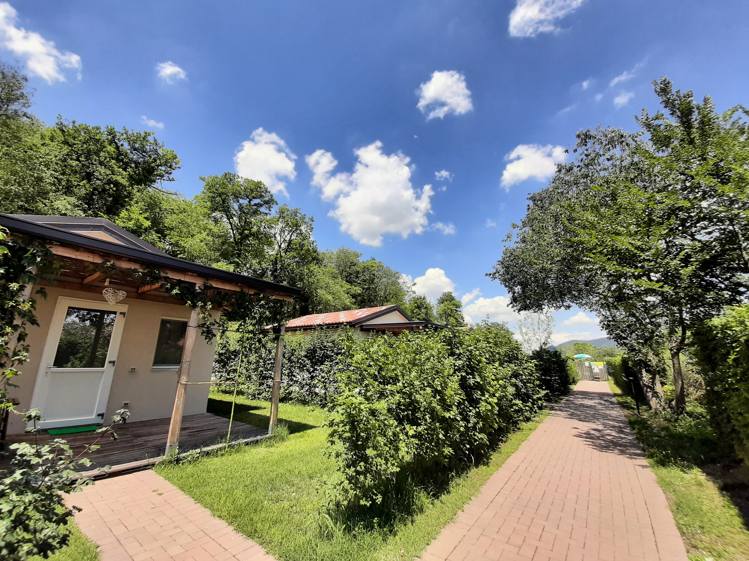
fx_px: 281
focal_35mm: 13
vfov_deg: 89.9
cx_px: 374
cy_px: 280
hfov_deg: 106.2
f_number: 2.2
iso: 40
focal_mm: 1.42
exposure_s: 1/1019
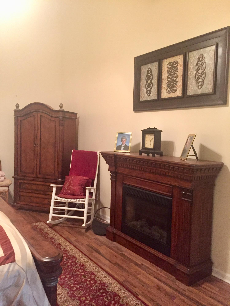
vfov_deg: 61.7
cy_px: 153
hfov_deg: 48.2
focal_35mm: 29
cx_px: 115
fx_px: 257
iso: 320
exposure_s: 1/15
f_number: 2.2
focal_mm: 4.15
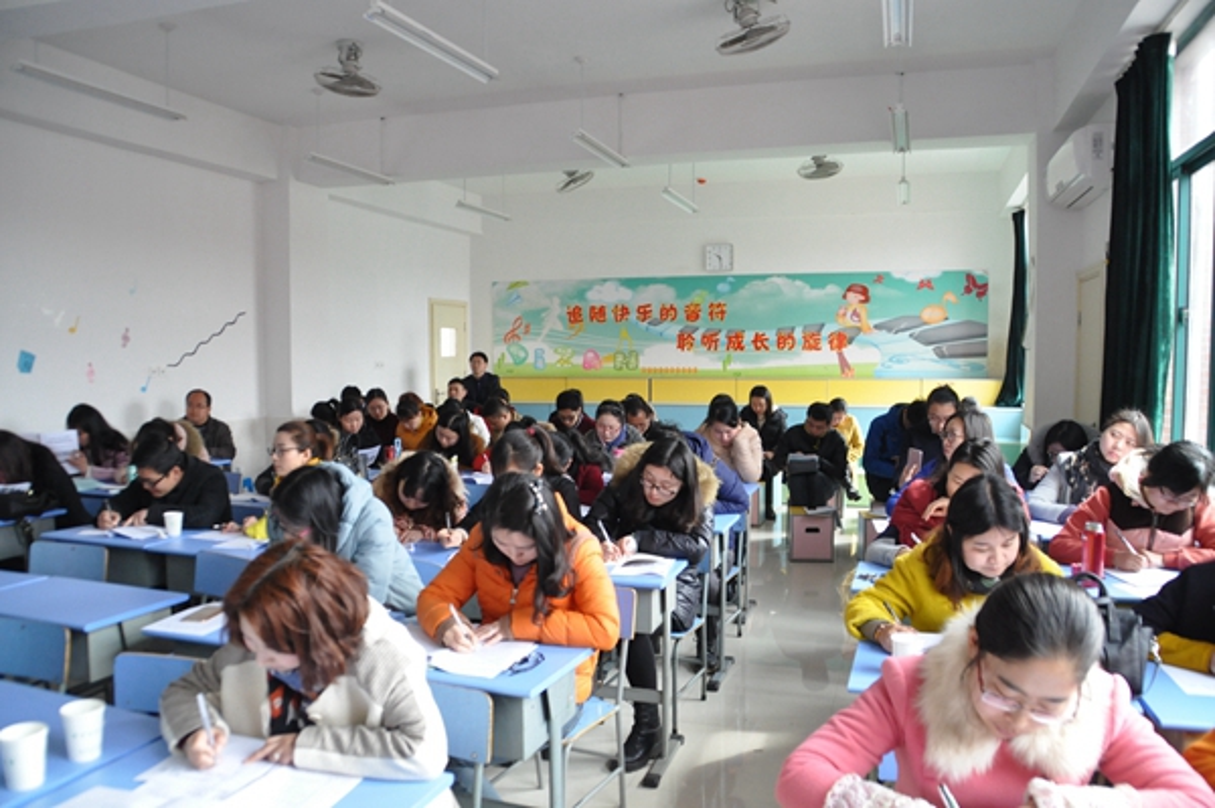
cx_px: 608
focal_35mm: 27
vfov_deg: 47.9
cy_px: 404
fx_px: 910
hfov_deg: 67.4
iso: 1250
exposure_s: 1/160
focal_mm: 18
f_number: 6.3
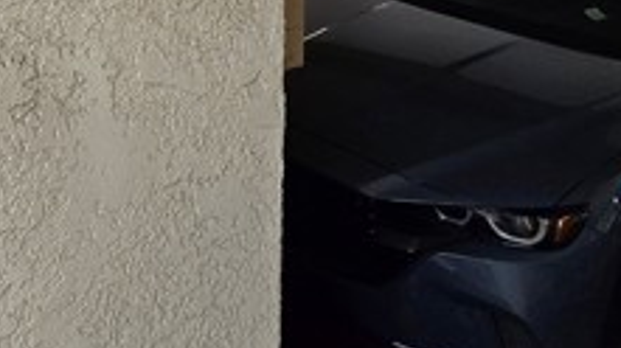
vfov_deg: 22.5
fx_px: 675
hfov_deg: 47.6
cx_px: 157
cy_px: -202
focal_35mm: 41
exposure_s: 1/719
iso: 125
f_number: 2.2
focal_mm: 2.2
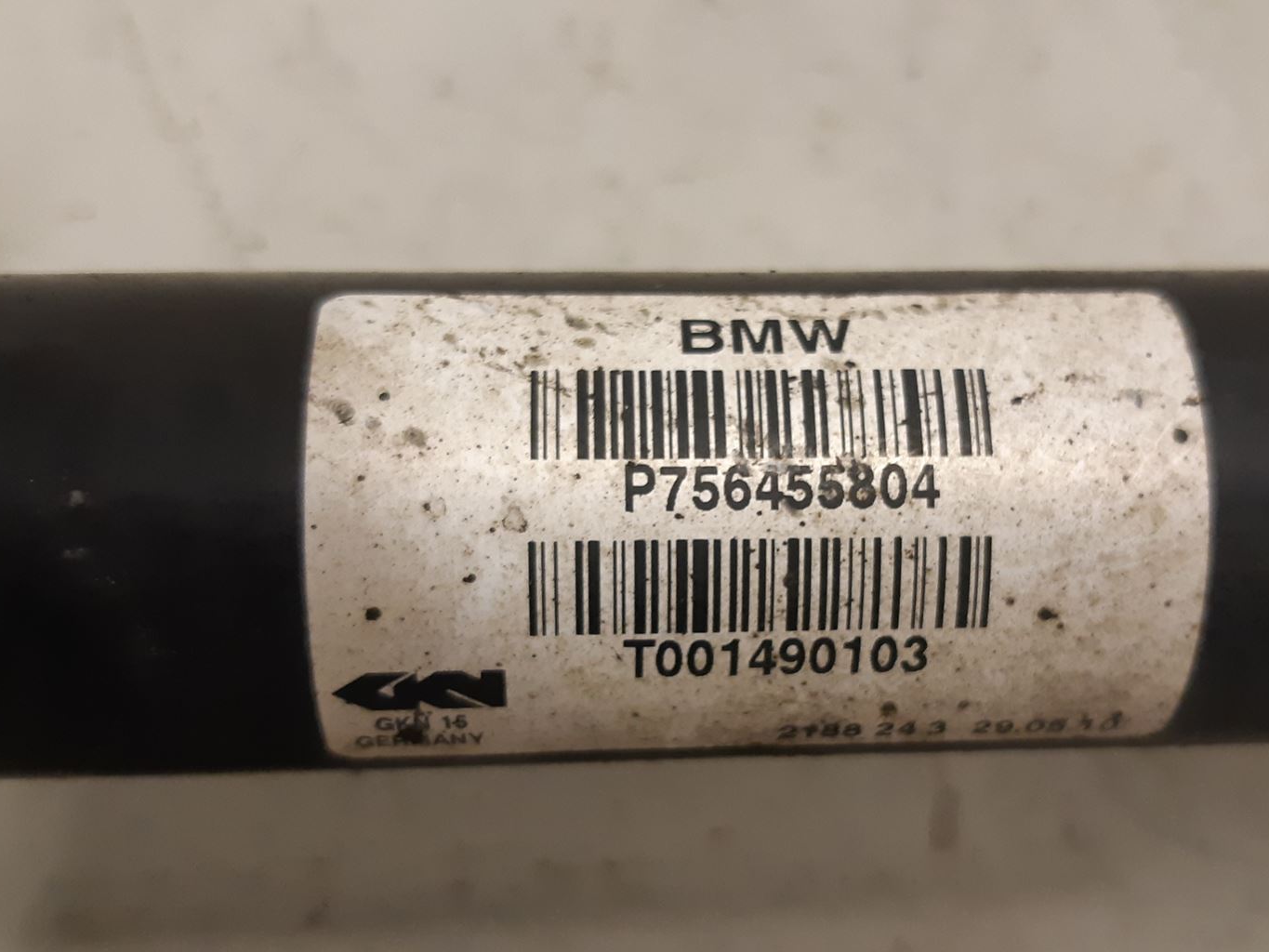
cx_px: 733
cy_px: 521
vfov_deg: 36.8
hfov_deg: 47.7
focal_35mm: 39
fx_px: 1430
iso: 200
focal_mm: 3.93
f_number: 1.7
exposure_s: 1/50
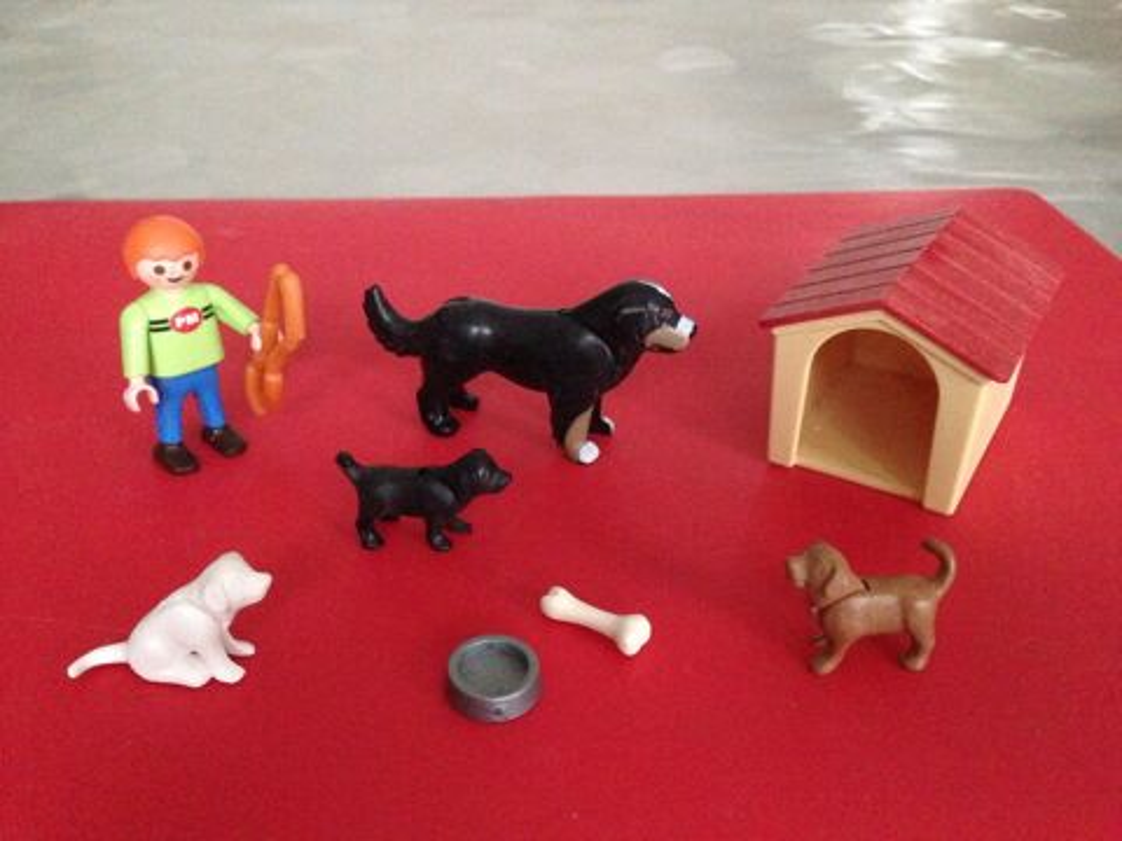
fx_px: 1070
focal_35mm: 33
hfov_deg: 55.4
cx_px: 561
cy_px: 420
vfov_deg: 42.9
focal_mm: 4.12
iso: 800
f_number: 2.4
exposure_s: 1/15
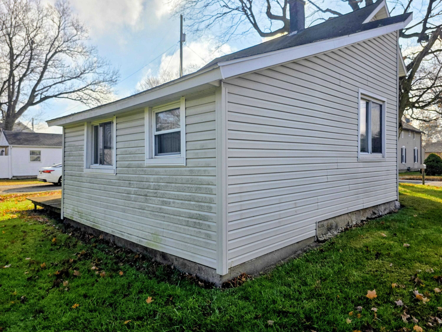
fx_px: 294
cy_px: 166
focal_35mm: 23
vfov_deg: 58.9
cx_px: 221
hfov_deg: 73.9
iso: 64
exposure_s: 1/7944
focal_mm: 6.3
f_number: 1.7
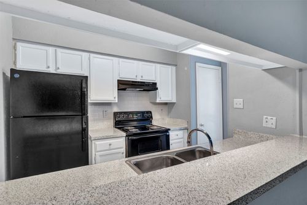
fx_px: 154
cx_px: 154
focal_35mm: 18
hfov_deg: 90.0
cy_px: 102
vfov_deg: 67.5
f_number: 7.1
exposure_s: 1/15
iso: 320
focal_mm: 18
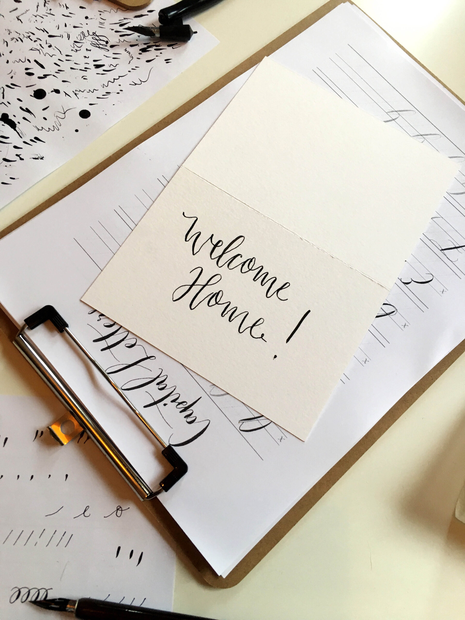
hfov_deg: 48.2
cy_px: 310
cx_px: 232
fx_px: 519
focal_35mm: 29
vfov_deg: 61.7
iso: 50
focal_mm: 4.15
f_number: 2.2
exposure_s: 1/33
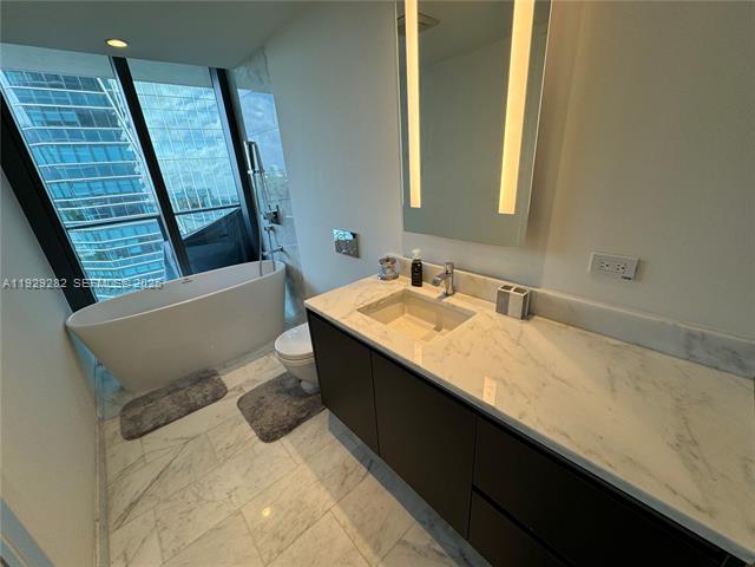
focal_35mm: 14
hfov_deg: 102.1
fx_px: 305
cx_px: 378
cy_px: 284
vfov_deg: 85.7
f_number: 2.2
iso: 64
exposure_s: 1/120
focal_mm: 2.22
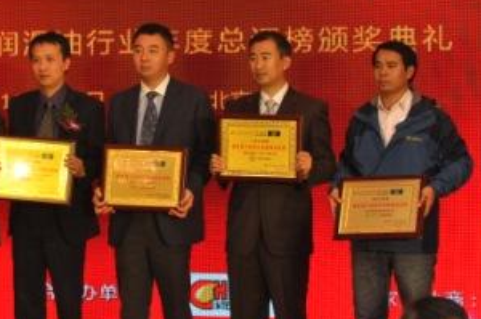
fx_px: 2094
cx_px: 143
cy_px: 119
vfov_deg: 8.7
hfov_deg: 13.1
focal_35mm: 157
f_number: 7.1
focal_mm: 70
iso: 640
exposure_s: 1/60
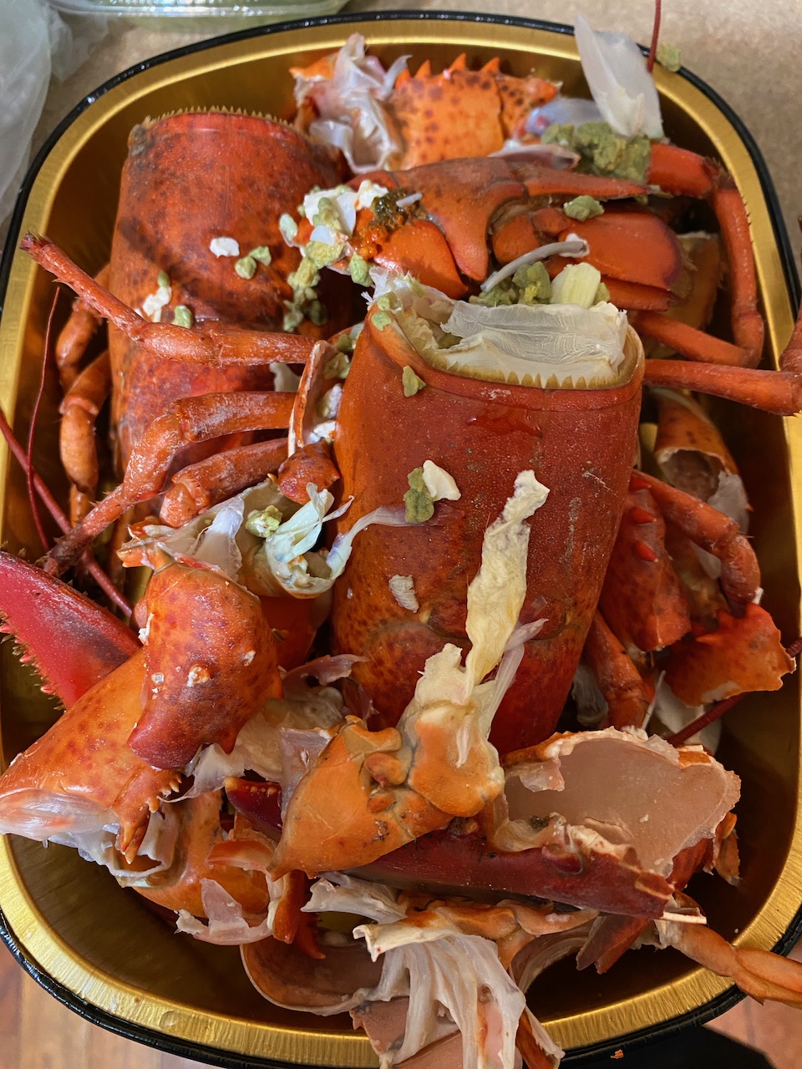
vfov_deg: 69.4
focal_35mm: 25
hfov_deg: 54.9
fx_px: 772
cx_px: 401
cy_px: 534
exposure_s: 1/40
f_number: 1.8
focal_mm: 4.25
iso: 400
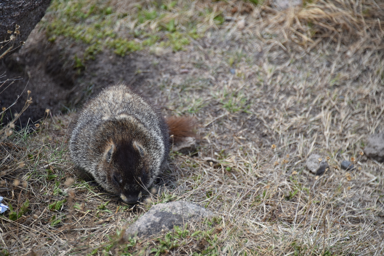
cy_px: 128
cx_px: 192
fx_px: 3201
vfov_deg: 4.6
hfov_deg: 6.9
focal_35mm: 300
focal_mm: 300
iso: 450
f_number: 5.6
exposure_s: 1/640
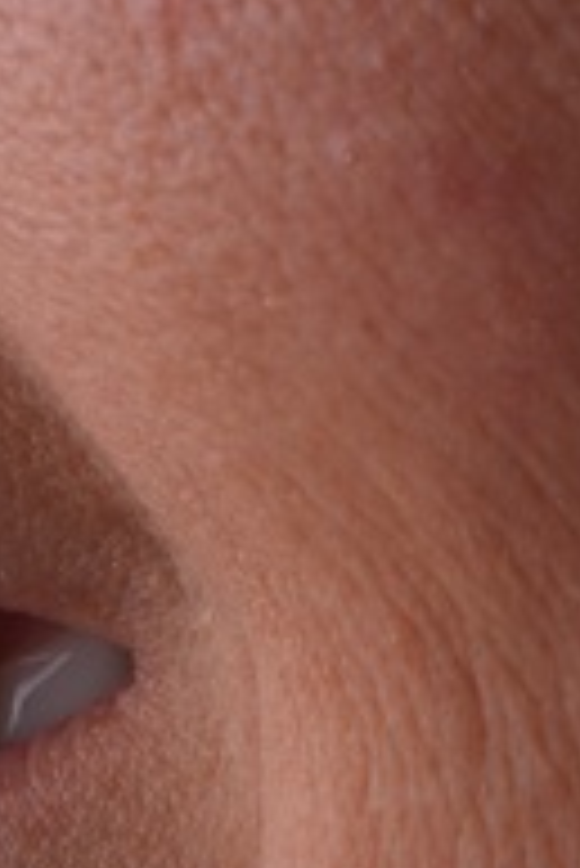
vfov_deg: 4.0
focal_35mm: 521
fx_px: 12559
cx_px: -665
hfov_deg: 2.6
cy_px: 731
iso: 100
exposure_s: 1/125
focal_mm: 105
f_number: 25
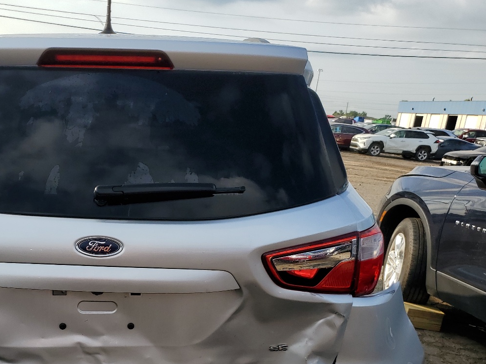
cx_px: 125
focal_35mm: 42
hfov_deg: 43.4
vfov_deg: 33.4
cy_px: 292
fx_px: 590
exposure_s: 1/2000
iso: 50
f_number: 1.5
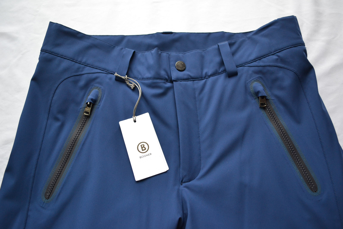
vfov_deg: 47.9
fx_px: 257
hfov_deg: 67.4
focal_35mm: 27
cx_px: 172
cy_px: 114
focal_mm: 18
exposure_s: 1/60
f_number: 3.5
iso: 640
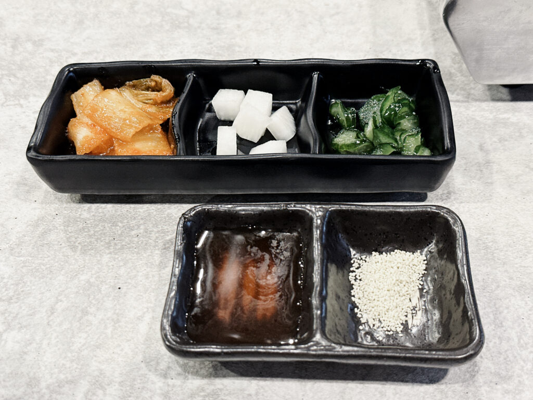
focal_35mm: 90
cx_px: 266
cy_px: 200
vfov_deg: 16.4
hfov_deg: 21.8
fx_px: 1386
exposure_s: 1/39
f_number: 1.78
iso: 146
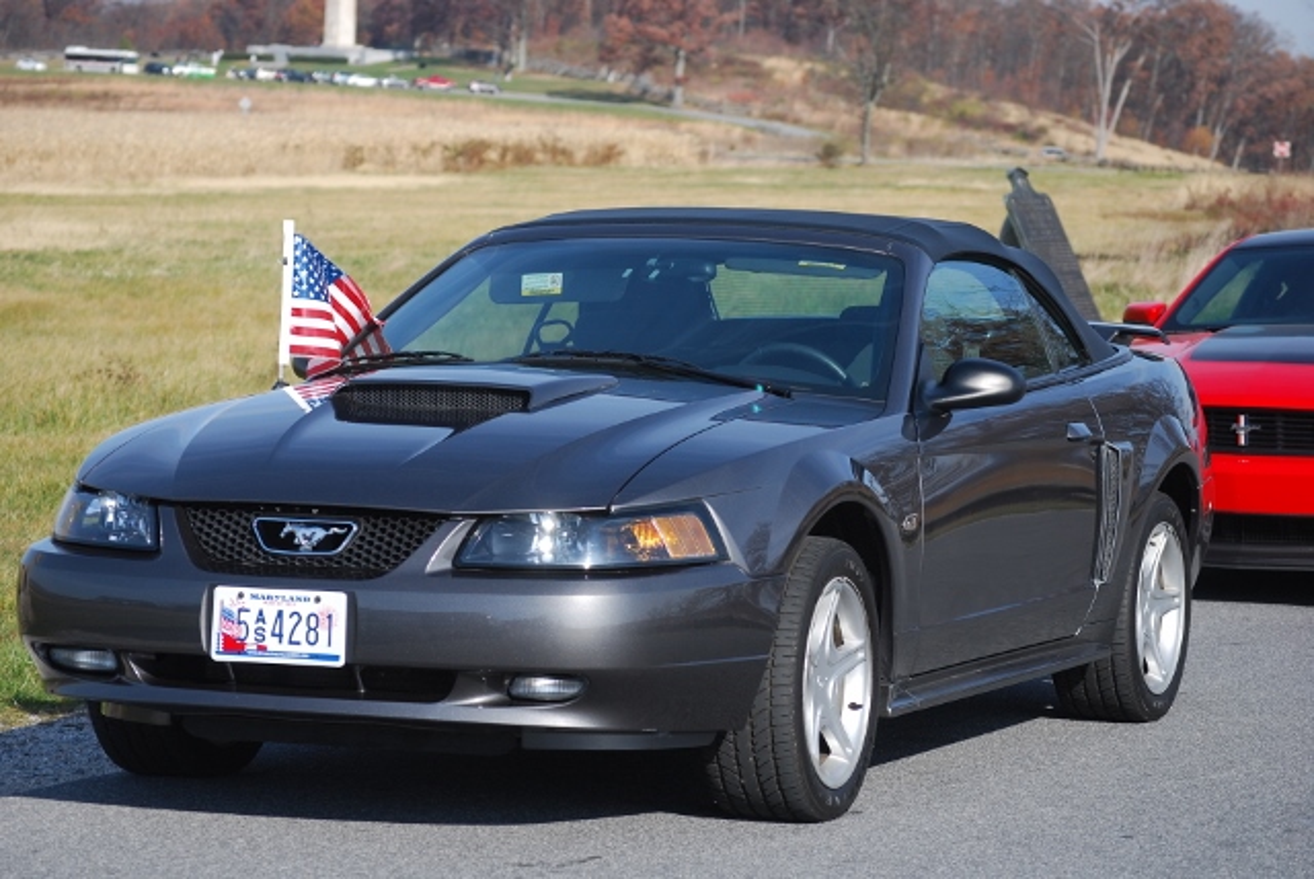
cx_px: 657
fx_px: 4493
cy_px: 440
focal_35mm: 123
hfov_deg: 16.6
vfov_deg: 11.2
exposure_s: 1/500
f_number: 5.6
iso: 160
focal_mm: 82
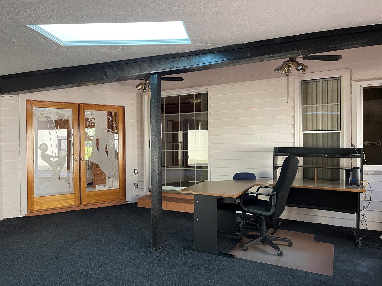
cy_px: 143
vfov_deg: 54.9
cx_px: 191
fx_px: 276
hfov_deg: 69.4
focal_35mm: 25
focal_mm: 5.1
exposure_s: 1/60
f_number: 1.6
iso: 250
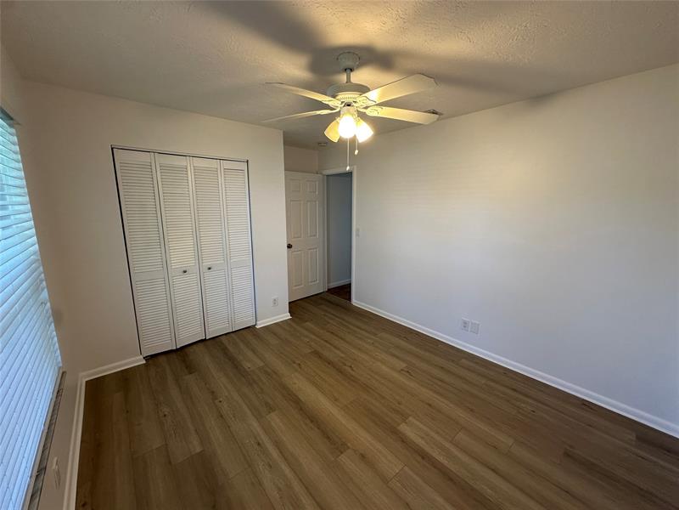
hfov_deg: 102.1
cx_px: 340
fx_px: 275
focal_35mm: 14
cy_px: 255
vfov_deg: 85.7
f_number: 2.2
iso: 160
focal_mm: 2.22
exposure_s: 1/120
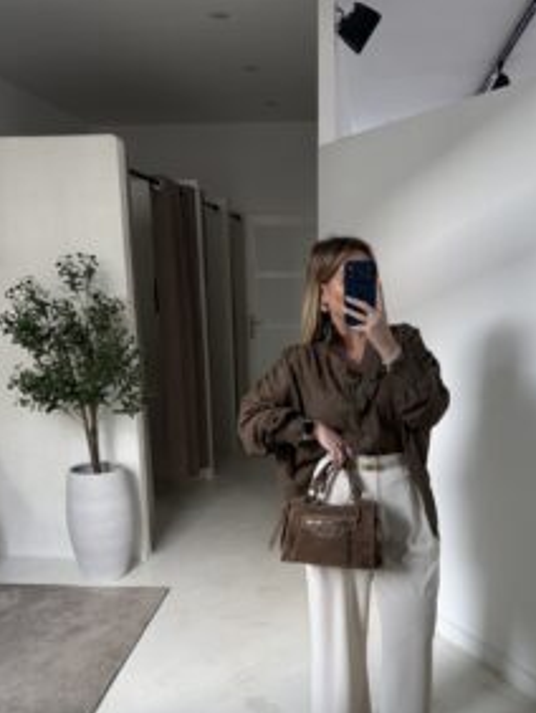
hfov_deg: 41.7
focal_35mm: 34
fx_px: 701
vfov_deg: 53.1
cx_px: 316
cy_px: 460
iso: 160
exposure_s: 1/121
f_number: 1.78
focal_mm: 6.76
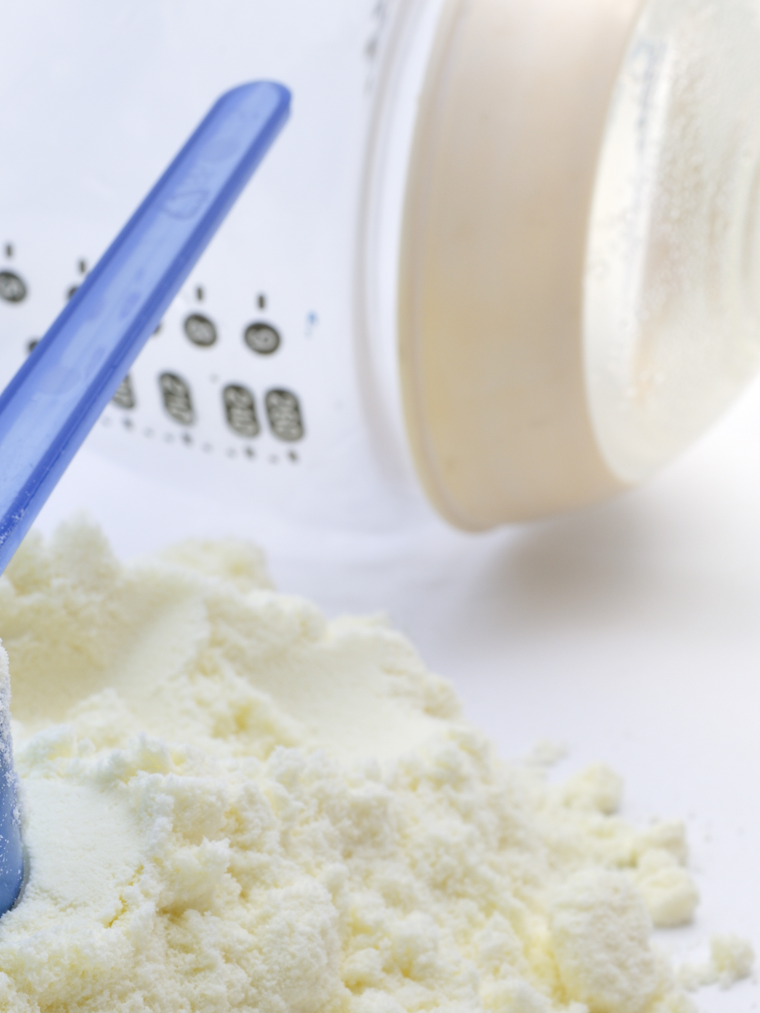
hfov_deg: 7.6
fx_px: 5738
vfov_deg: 10.1
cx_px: 275
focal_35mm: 196
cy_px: 505
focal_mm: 90
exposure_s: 1/250
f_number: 20
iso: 200
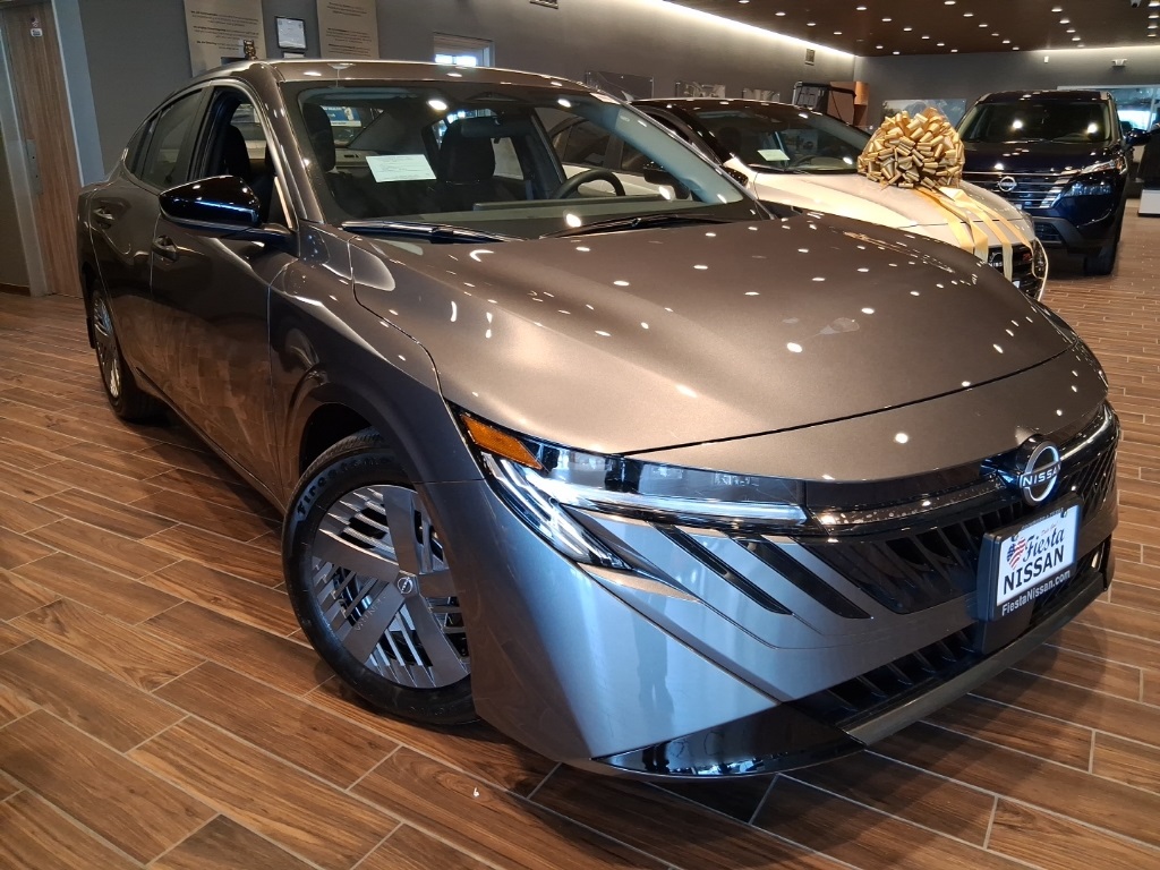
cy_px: 435
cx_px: 580
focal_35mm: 26
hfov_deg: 67.3
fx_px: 871
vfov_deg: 53.1
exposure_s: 1/60
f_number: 1.8
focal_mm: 3.98
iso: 242
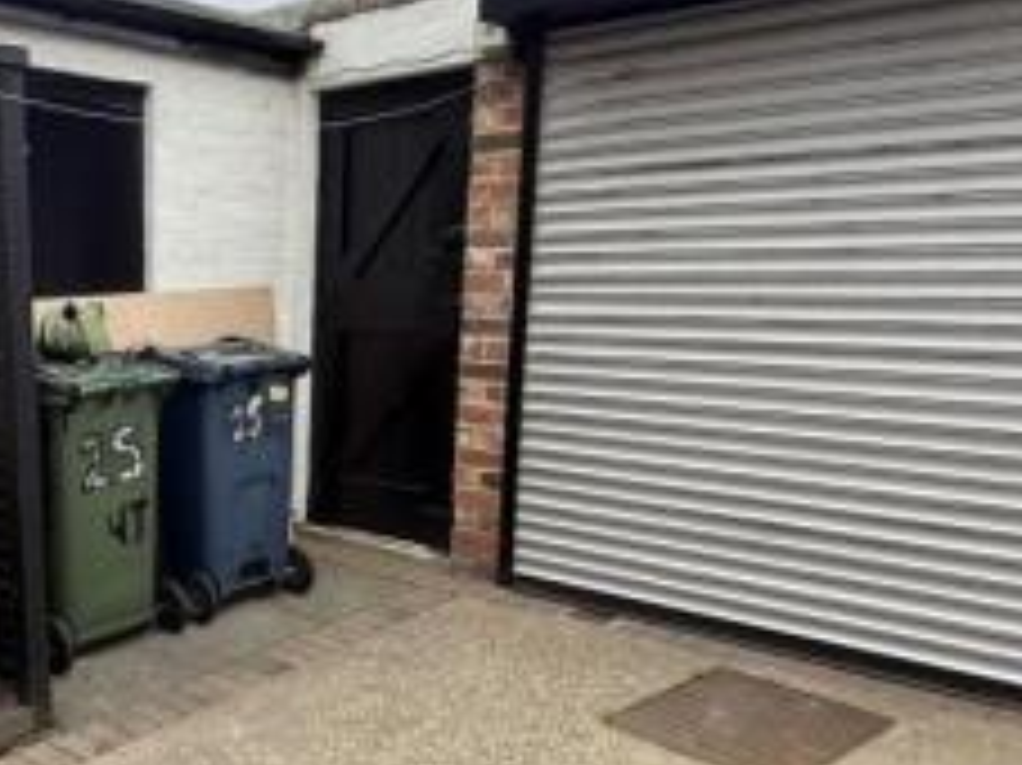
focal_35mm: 36
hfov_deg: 48.0
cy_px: 470
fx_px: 1062
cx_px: 178
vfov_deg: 39.4
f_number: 2.2
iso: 50
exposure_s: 1/99
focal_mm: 2.22
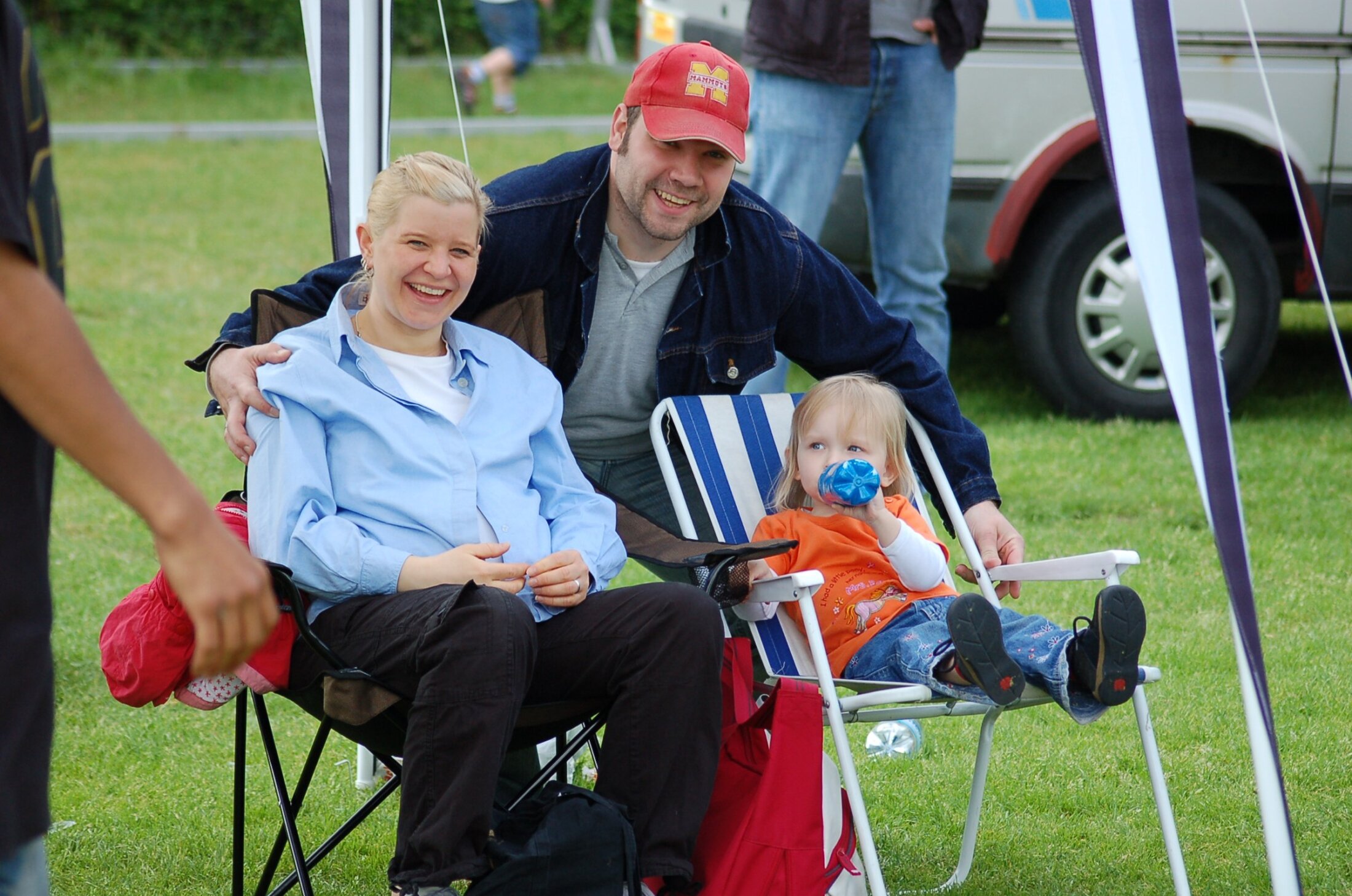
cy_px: 448
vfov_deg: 8.3
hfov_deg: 12.5
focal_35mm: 165
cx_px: 676
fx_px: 6185
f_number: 4.2
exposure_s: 1/640
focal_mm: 110
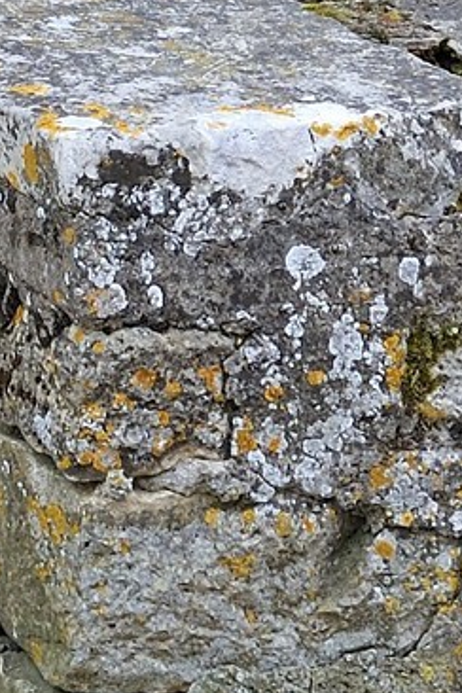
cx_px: -462
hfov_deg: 6.4
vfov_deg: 8.6
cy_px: -1154
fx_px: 4042
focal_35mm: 210
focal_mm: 32
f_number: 6.3
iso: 200
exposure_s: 1/125
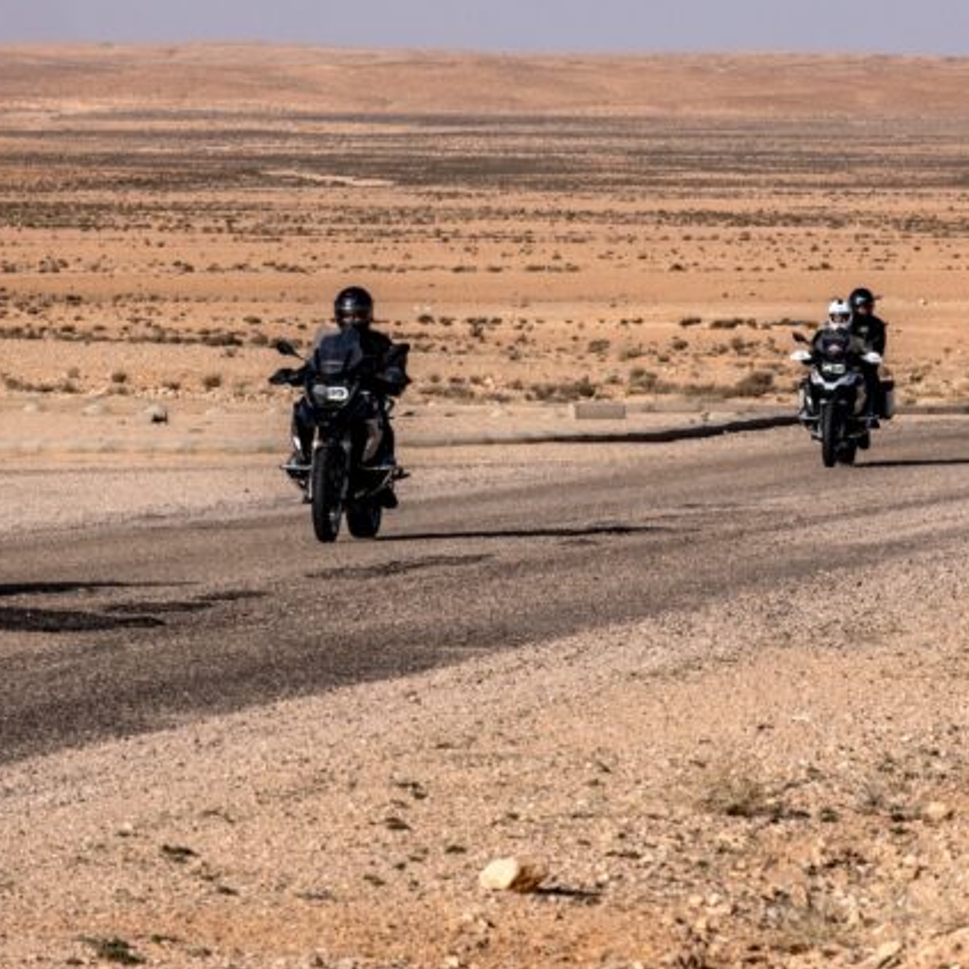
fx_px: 9374
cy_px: 394
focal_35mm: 296
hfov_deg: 5.9
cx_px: 738
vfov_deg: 5.9
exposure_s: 1/1000
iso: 200
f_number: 10
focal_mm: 128
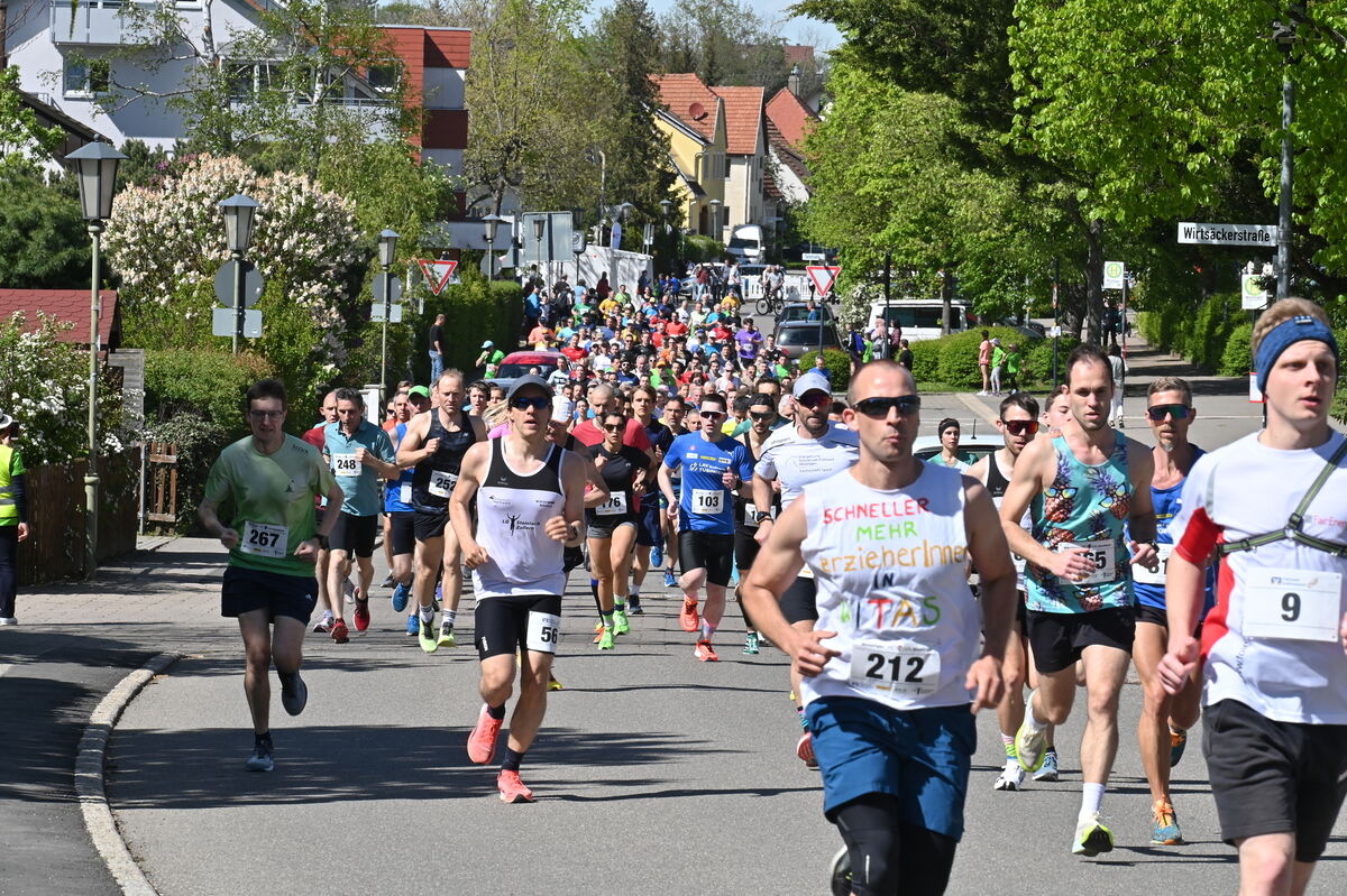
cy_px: 448
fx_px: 7106
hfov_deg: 10.8
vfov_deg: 7.2
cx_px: 674
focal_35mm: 190
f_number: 22
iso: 640
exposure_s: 1/320
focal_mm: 190
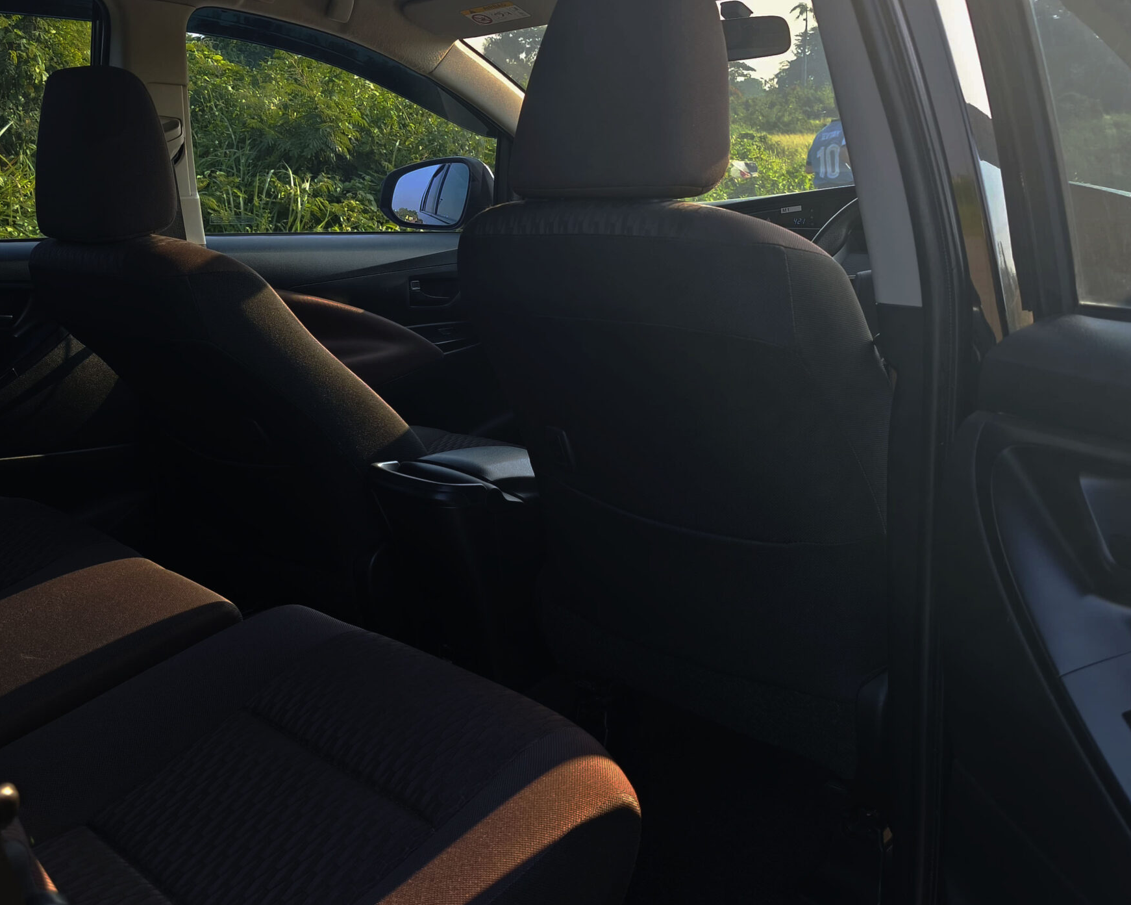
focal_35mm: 33
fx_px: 1104
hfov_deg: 54.0
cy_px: 389
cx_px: 487
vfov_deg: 44.4
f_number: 1.6
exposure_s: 1/2663
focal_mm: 6.57
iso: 50
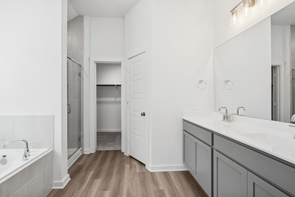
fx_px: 139
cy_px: 99
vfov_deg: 70.5
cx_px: 143
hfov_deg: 93.2
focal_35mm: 17
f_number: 7.1
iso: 125
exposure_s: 1/30
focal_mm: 16
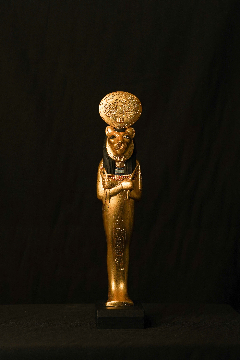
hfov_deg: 13.0
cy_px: 180
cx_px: 120
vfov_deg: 19.5
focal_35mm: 105
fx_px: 1050
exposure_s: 1/100
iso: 400
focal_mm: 105
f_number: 5
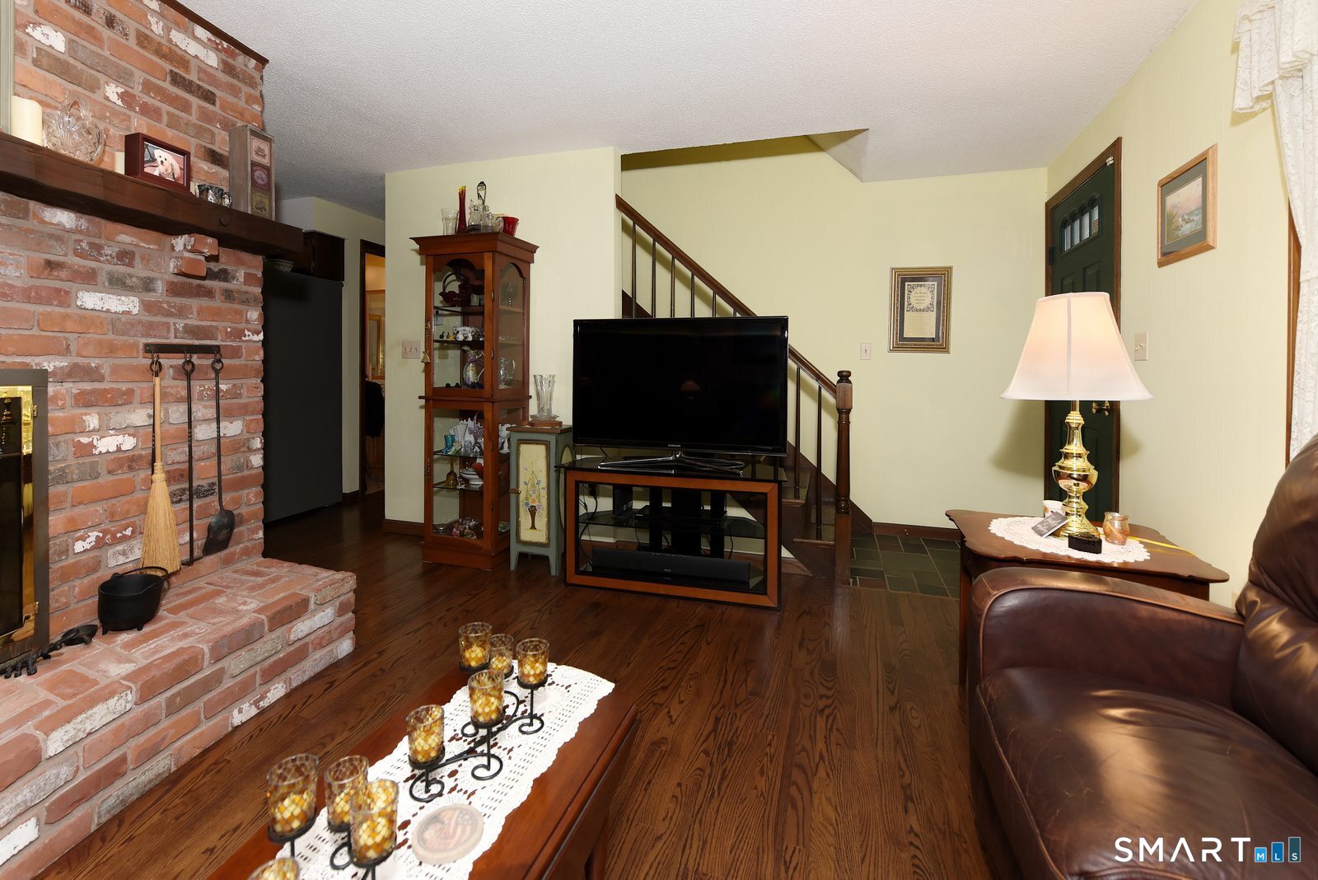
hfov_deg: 104.2
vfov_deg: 81.3
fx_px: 513
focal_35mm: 14
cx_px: 659
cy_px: 440
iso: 200
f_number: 5
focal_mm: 14
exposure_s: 1/200
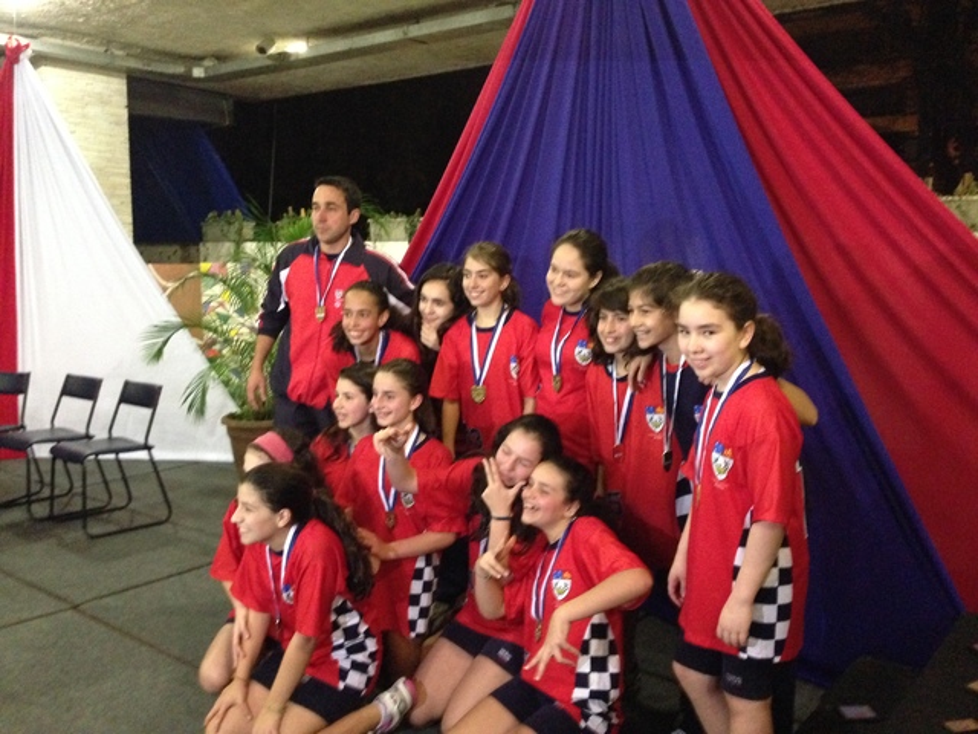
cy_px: 367
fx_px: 932
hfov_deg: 55.4
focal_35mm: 33
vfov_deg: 42.9
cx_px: 489
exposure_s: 1/15
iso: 800
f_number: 2.4
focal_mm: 4.12
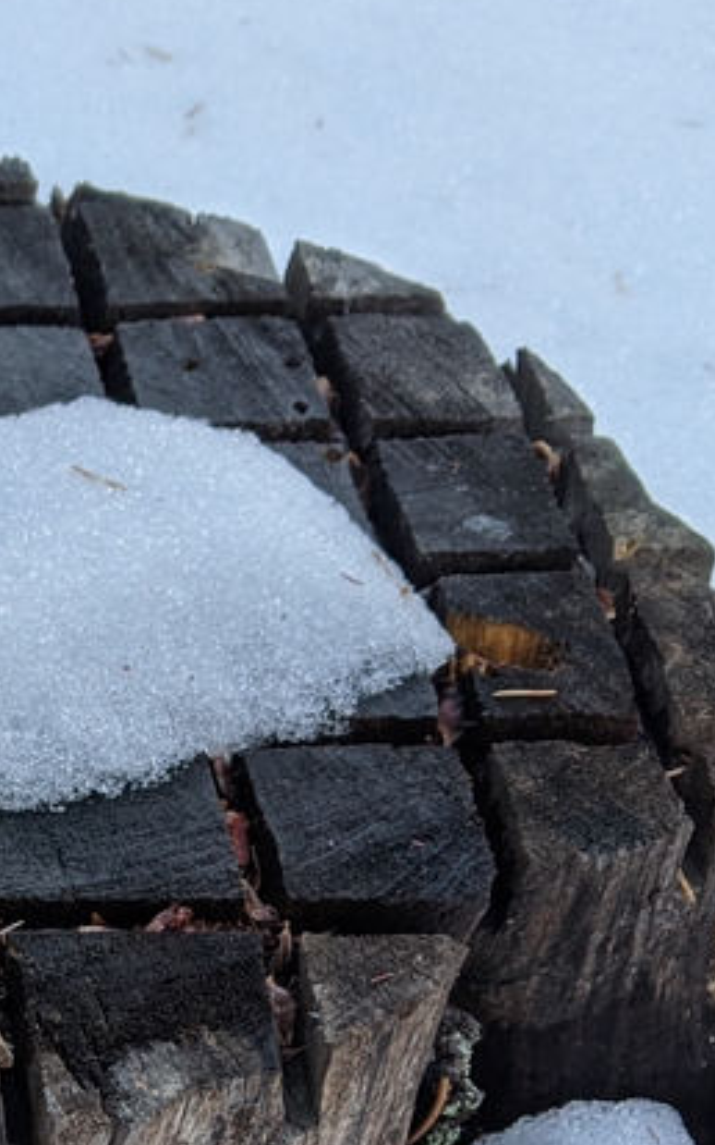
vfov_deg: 28.1
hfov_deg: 17.4
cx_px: -183
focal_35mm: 71
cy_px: 979
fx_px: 2214
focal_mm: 4.44
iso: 61
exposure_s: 1/102
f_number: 1.8
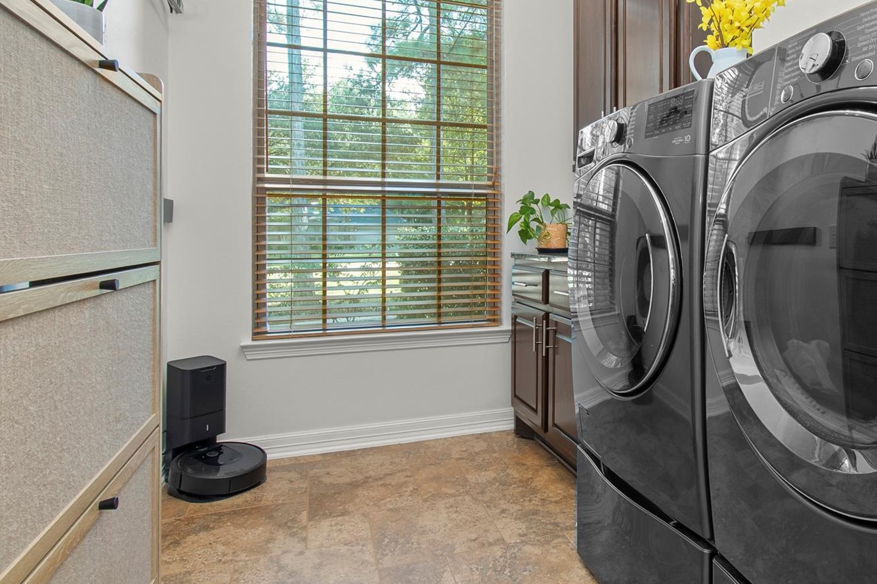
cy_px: 228
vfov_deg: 54.6
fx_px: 560
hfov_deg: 74.4
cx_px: 563
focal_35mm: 23
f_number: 8
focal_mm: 10
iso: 320
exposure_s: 1/6
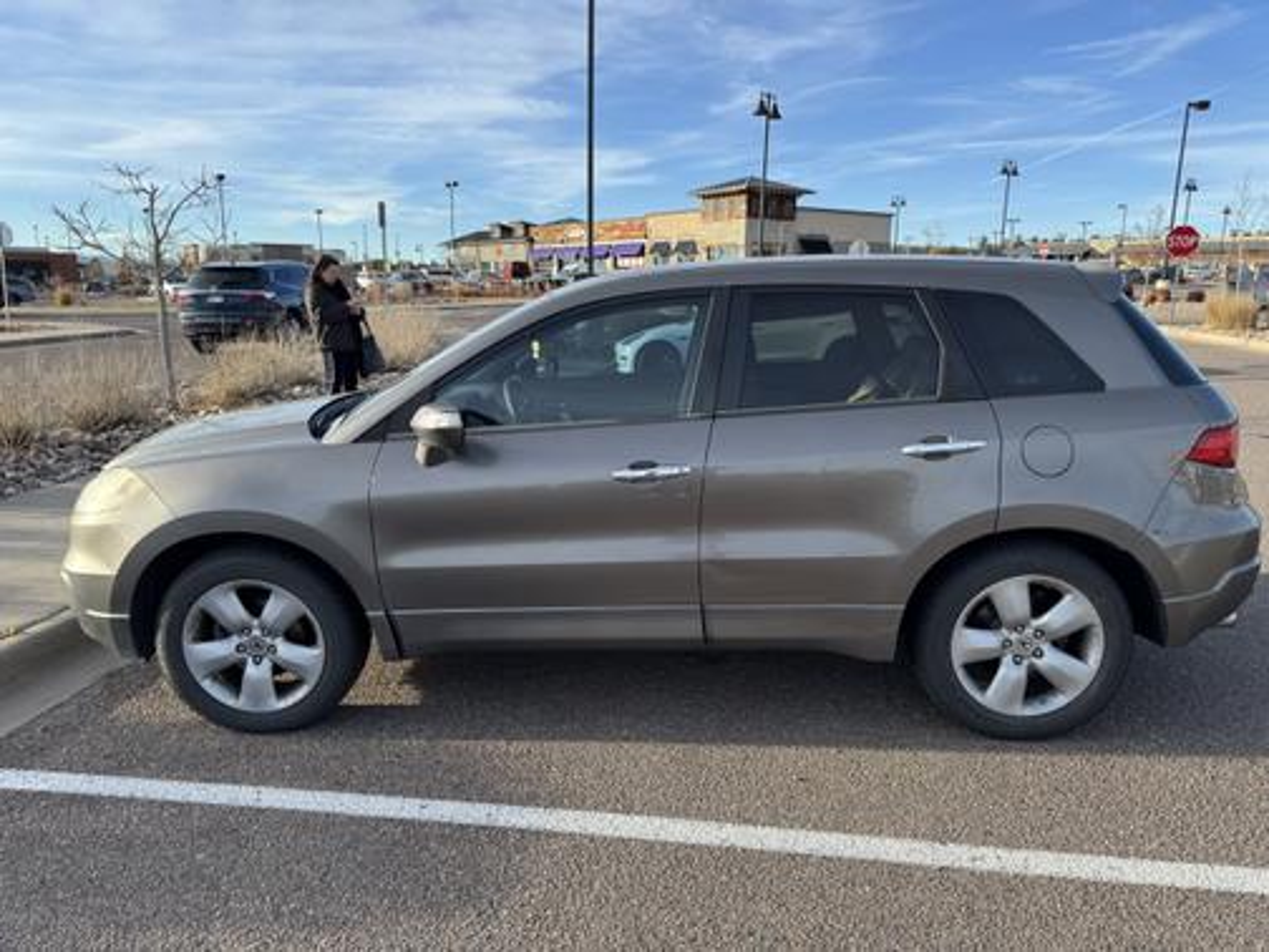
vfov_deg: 56.8
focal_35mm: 24
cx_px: 634
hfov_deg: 71.6
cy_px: 476
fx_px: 880
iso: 80
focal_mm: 6.76
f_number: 1.78
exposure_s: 1/1488
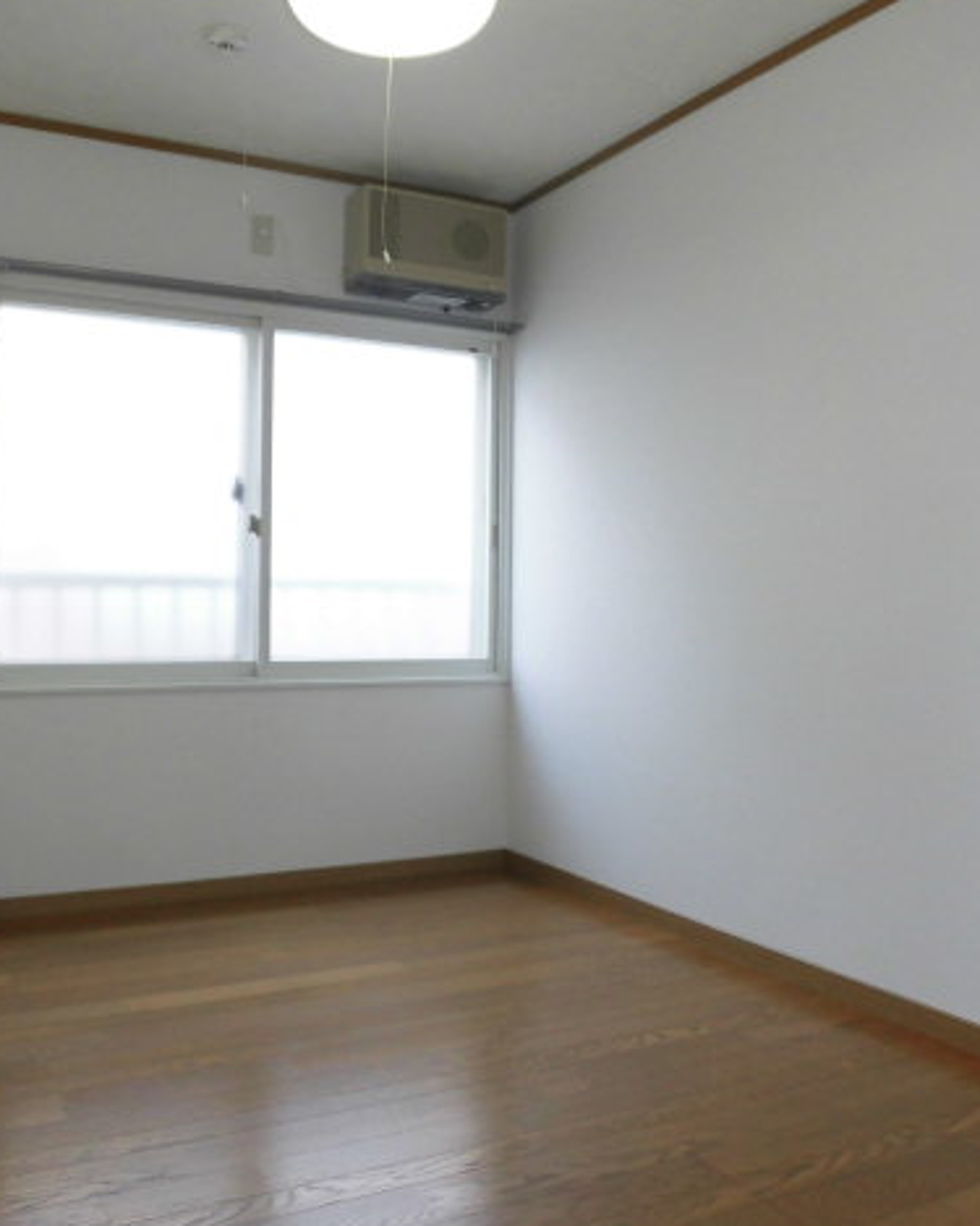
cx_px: 465
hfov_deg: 45.8
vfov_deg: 55.7
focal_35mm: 32
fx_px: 1161
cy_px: 609
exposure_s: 1/40
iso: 100
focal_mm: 4.3
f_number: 3.1
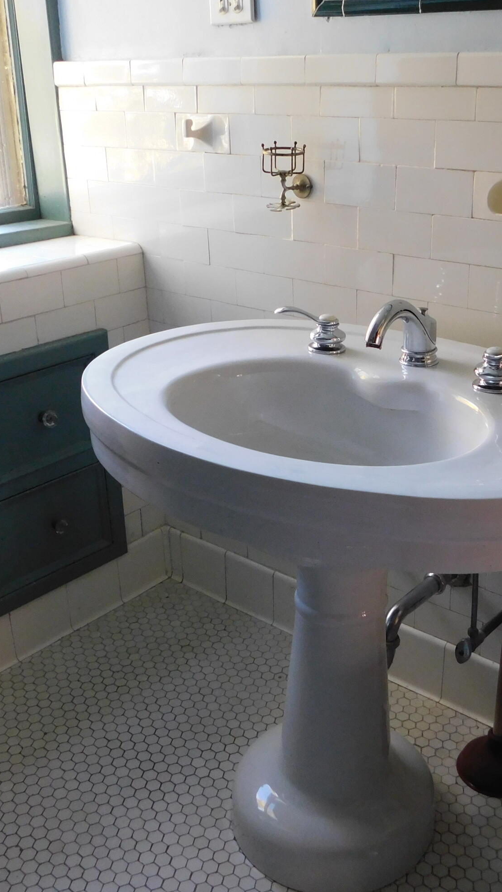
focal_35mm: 38
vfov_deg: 52.8
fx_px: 899
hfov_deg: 31.1
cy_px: 425
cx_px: 306
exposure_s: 1/30
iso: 280
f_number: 3
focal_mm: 4
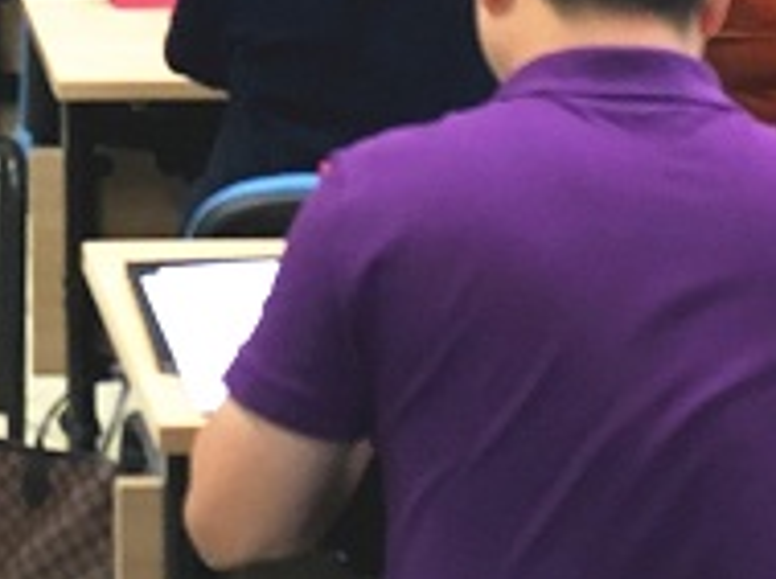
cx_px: -201
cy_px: -431
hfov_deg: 15.4
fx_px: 2752
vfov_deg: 11.3
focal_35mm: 123
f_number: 2.2
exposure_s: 1/33
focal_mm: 4.15
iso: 125
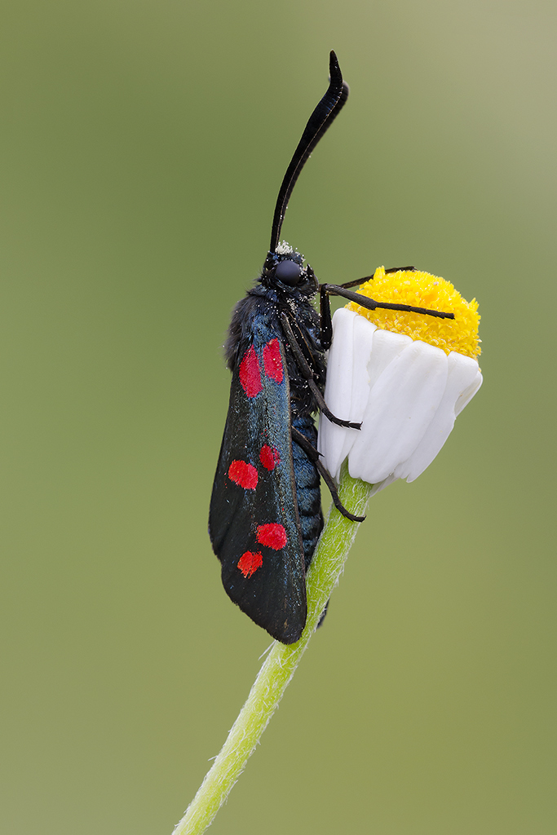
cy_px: 418
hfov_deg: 5.1
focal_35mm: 270
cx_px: 278
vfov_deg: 7.6
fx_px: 6264
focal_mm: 180
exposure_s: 1/40
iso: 250
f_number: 11
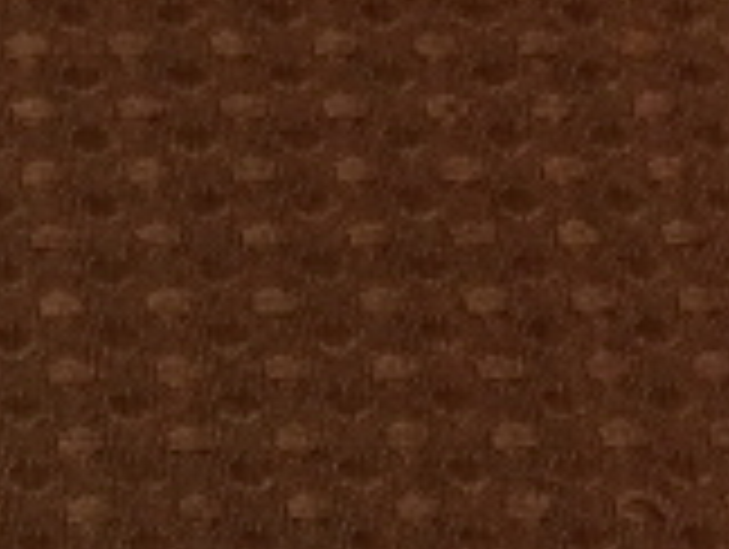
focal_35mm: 143
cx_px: -770
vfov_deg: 9.5
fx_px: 3016
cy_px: 1188
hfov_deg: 12.1
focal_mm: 4.15
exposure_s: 1/30
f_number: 2.2
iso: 200
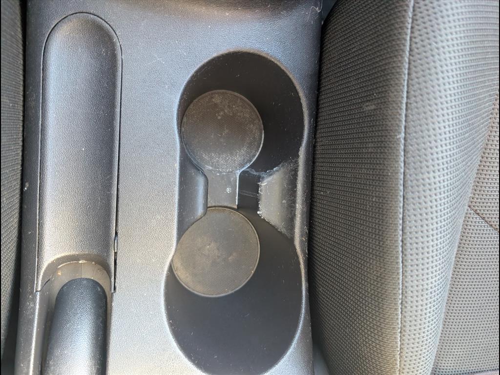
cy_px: 188
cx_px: 250
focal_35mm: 24
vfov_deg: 56.8
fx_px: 347
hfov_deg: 71.6
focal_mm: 6.9
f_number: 1.68
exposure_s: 1/286
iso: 1607
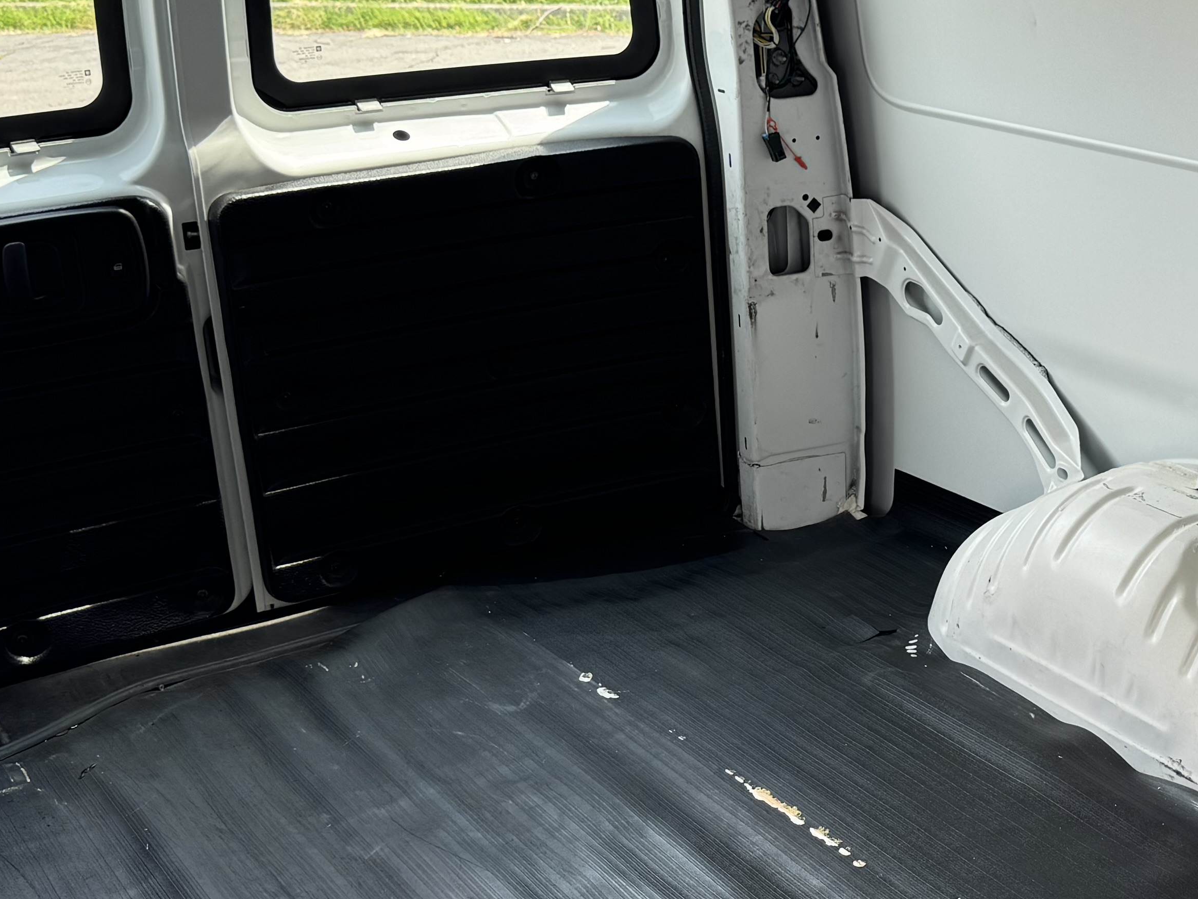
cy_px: 485
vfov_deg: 24.8
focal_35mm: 59
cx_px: 881
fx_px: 2042
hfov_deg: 32.2
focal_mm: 6.76
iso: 64
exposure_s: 1/229
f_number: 1.78
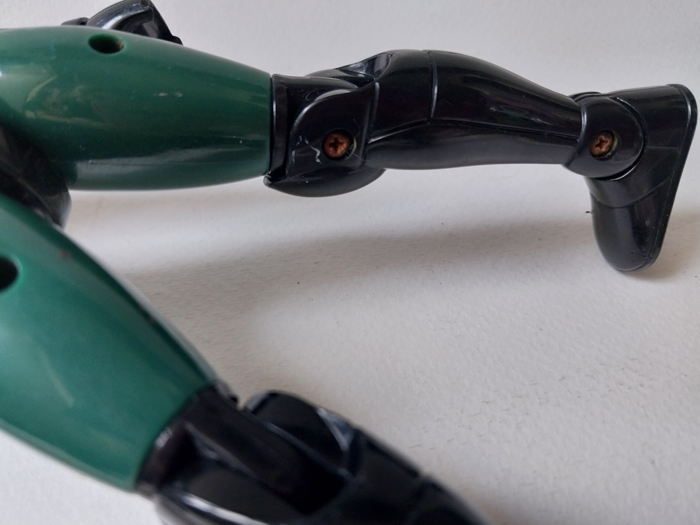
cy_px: 262
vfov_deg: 53.1
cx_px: 350
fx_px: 526
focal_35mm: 26
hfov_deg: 67.3
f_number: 1.8
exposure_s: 1/60
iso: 50
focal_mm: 4
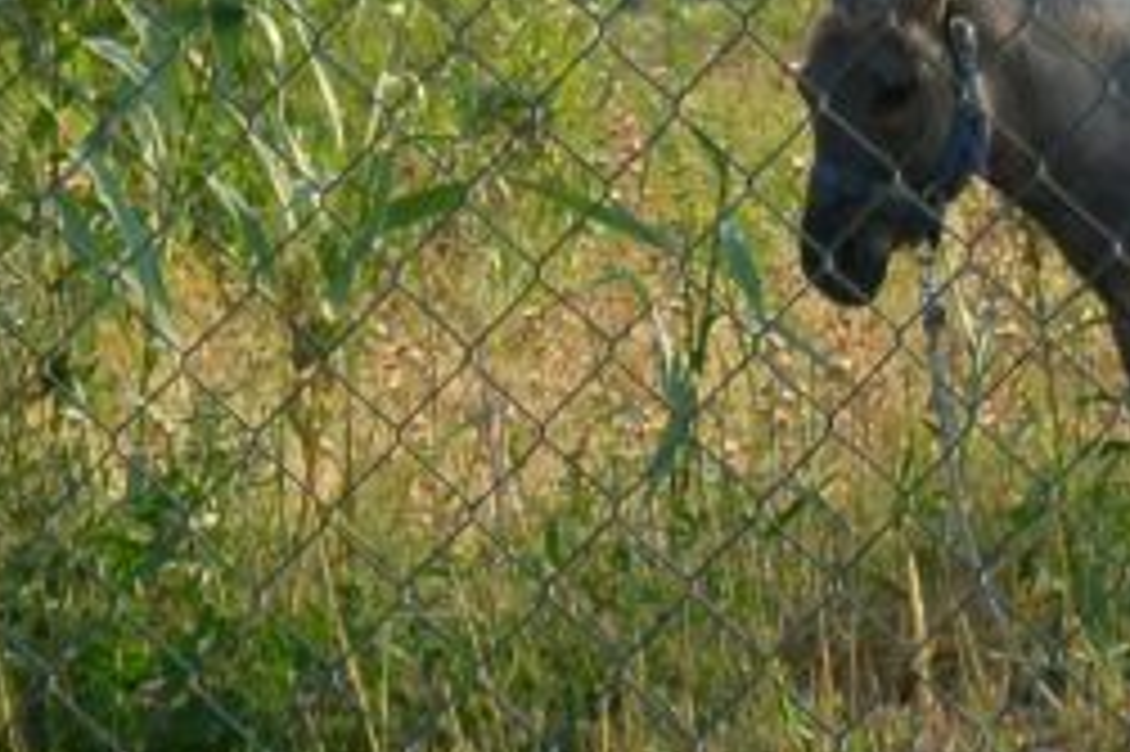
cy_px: 254
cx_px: 851
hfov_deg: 5.9
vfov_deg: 3.9
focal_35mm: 352
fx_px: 11041
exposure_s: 1/500
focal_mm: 25.9
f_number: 5.3
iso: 160
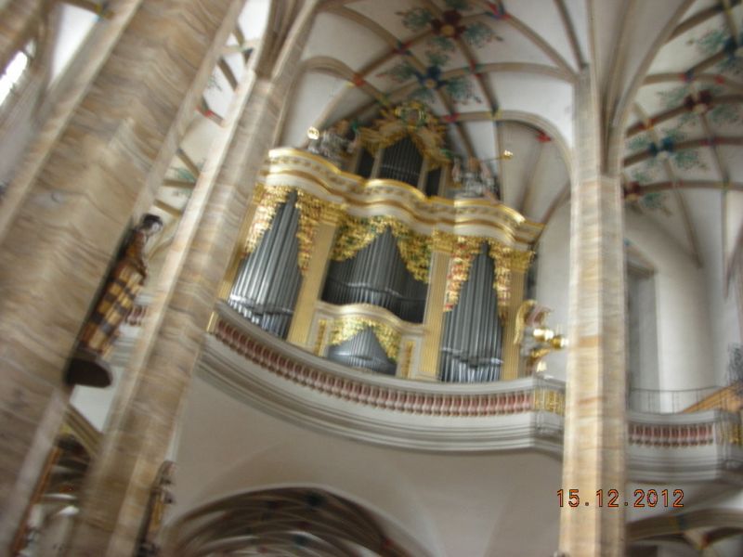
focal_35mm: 35
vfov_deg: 40.7
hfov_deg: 52.6
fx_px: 751
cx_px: 372
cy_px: 278
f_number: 3
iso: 100
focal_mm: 5.8
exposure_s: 1.17
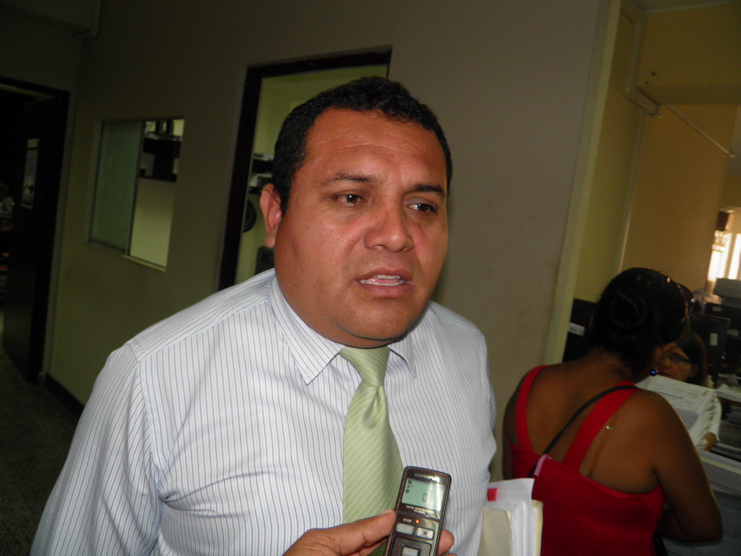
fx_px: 599
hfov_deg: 63.4
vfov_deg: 49.7
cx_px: 370
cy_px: 278
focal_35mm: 28
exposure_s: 1/30
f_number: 2.8
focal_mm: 4.9
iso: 100
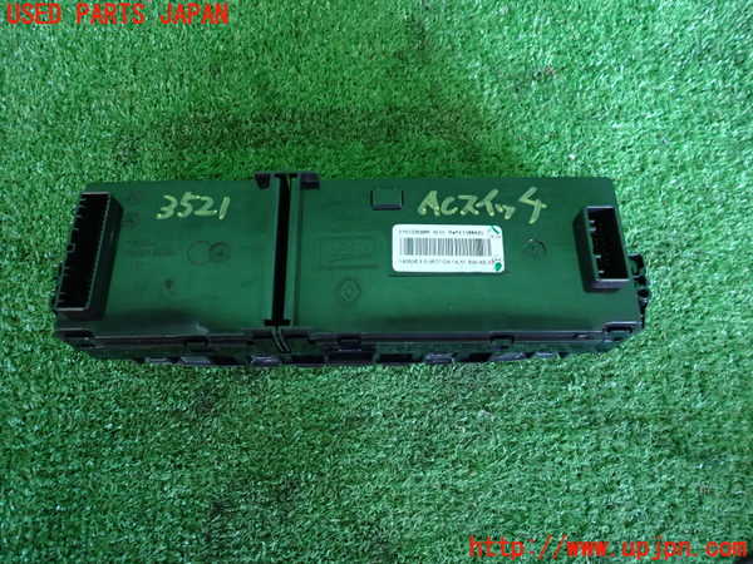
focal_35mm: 25
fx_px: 544
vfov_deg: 54.9
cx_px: 376
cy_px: 282
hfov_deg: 69.4
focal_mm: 4.5
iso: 400
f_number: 2
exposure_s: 1/30
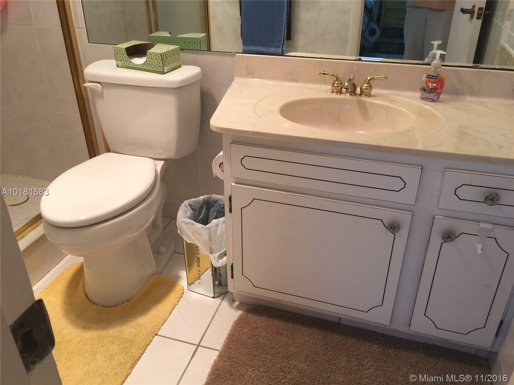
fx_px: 431
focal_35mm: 29
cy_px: 192
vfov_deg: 48.2
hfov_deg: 61.7
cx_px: 257
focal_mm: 4.15
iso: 25
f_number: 2.2
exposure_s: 1/60
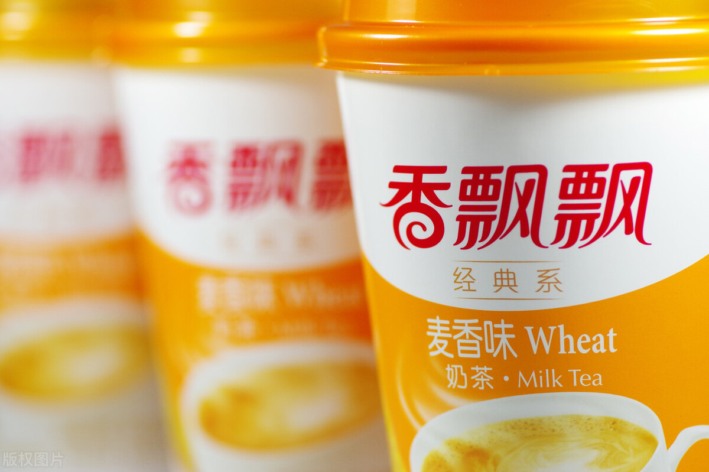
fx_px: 2953
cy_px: 236
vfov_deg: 9.1
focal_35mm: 150
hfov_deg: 13.7
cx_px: 354
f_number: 4
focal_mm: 100
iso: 800
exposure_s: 1/125
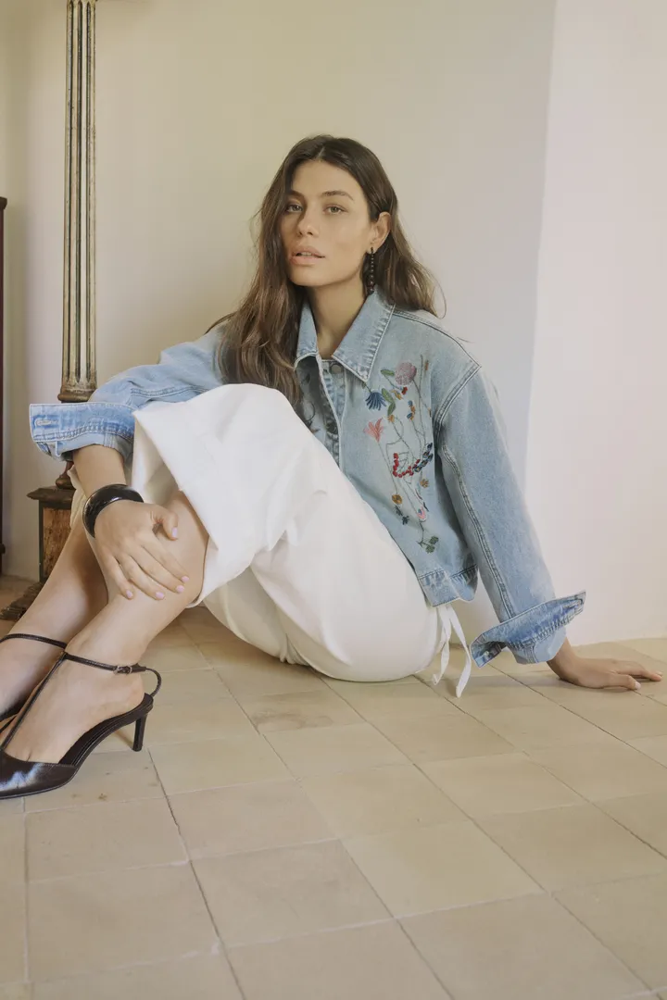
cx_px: 334
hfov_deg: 37.9
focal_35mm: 35
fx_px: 973
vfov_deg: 54.4
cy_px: 500
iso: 800
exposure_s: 1/25
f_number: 5
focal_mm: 35
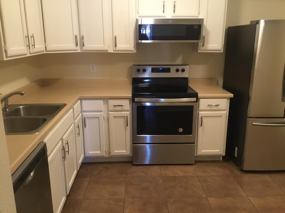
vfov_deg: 45.4
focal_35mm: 31
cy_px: 106
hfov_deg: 58.4
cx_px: 142
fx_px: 255
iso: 200
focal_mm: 3.3
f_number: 2.4
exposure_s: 1/30
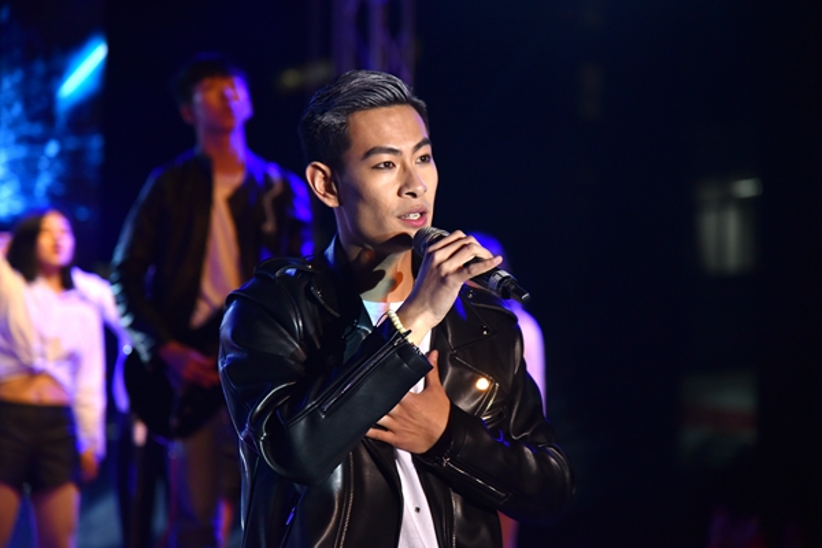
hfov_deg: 17.1
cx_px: 411
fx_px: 2740
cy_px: 274
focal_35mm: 120
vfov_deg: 11.4
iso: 1000
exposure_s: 1/320
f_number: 4
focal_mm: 120
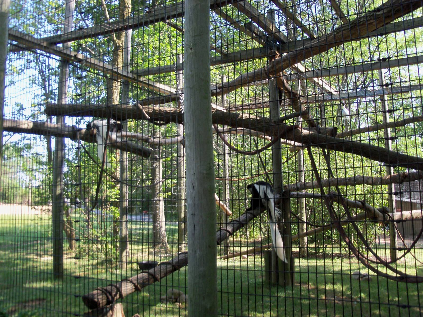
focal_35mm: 35
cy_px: 158
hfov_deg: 52.6
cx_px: 212
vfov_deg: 40.7
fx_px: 428
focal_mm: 6.3
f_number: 3
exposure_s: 1/125
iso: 80
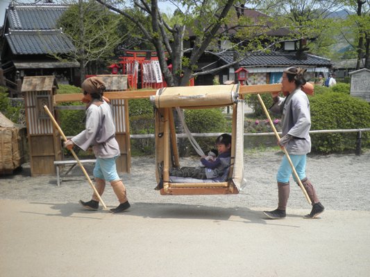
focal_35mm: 47
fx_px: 502
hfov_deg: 40.4
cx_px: 185
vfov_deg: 30.9
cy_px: 138
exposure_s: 1/400
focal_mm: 8.3
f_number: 3.4
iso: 64
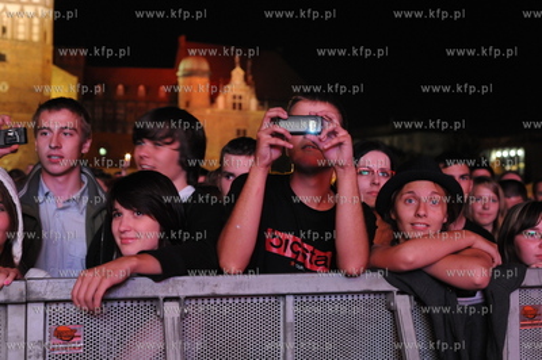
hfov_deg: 39.6
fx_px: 752
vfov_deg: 26.9
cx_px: 271
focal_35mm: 50
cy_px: 180
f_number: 5
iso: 3200
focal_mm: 50
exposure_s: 1/13
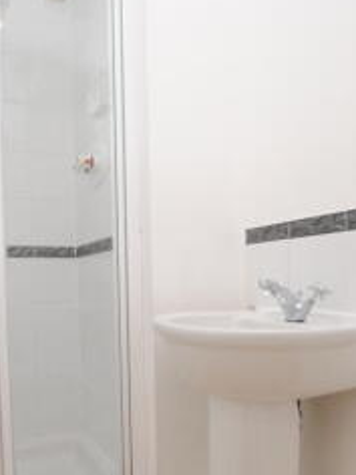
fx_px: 438
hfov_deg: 44.2
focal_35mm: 32
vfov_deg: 55.8
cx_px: 171
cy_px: 311
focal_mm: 11
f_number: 4
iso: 100
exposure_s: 1/60
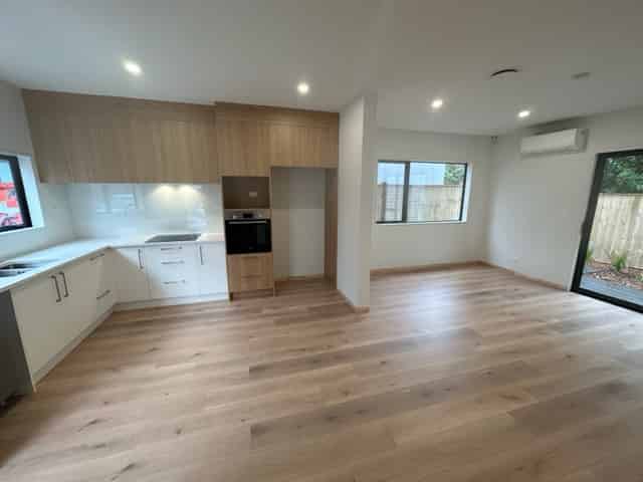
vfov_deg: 85.7
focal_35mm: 14
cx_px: 322
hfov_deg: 102.1
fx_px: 260
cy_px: 241
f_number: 2.2
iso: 100
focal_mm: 2.22
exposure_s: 1/100
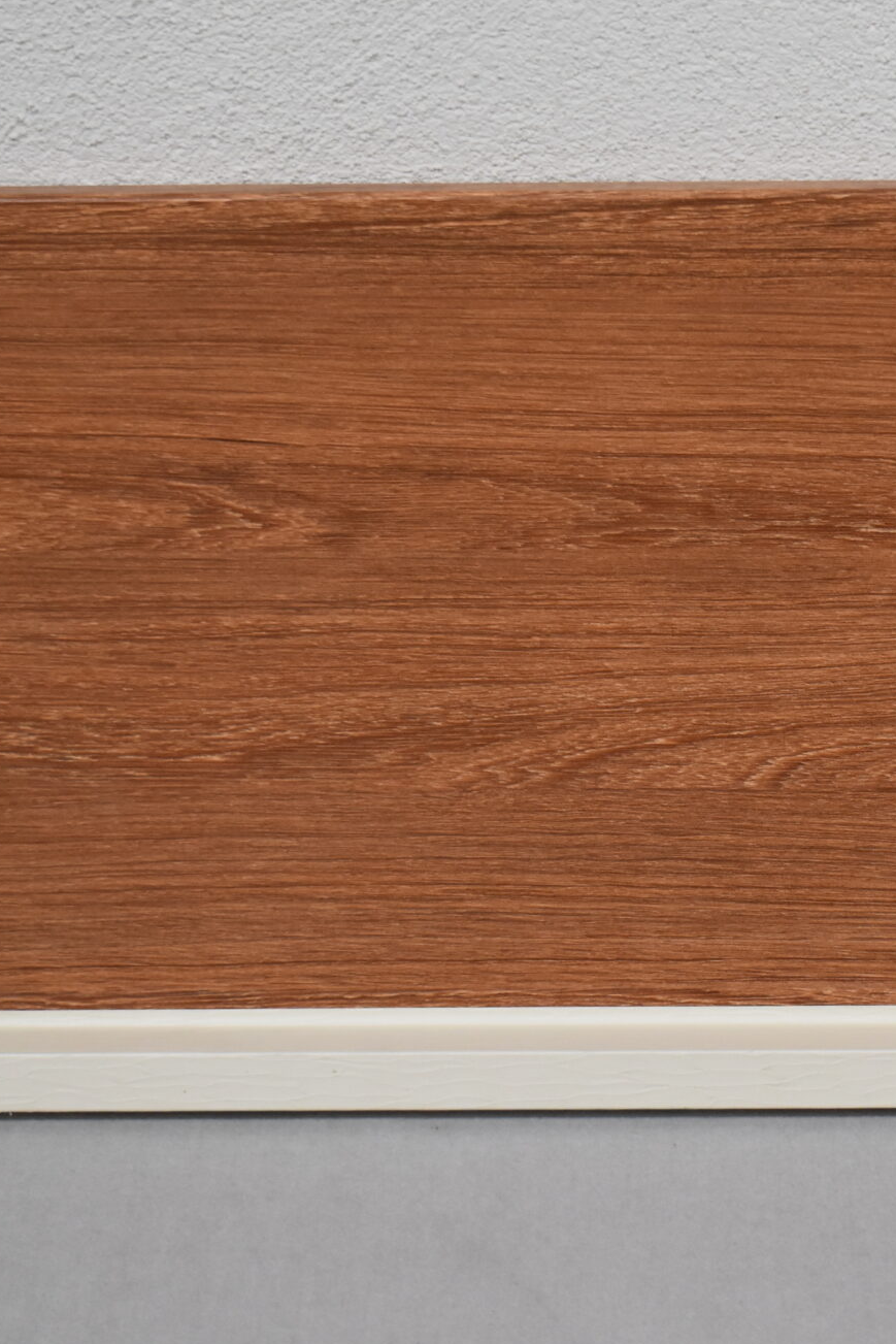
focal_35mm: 112
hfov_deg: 12.2
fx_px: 4180
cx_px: 760
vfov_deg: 18.3
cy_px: 662
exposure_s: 1/250
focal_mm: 38
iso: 800
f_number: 4.8
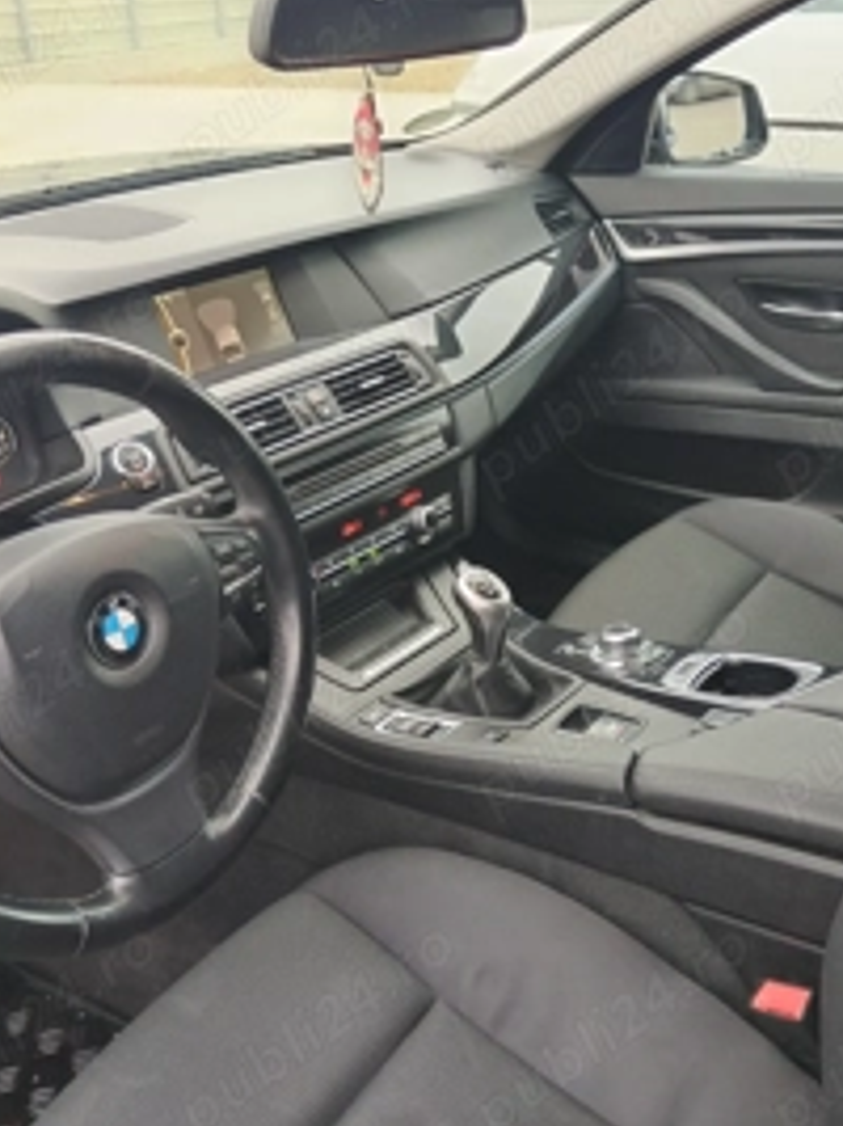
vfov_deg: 47.6
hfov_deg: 36.8
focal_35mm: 39
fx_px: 1267
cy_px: 455
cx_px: 464
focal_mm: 4.75
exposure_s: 1/33.3
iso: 236
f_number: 1.8
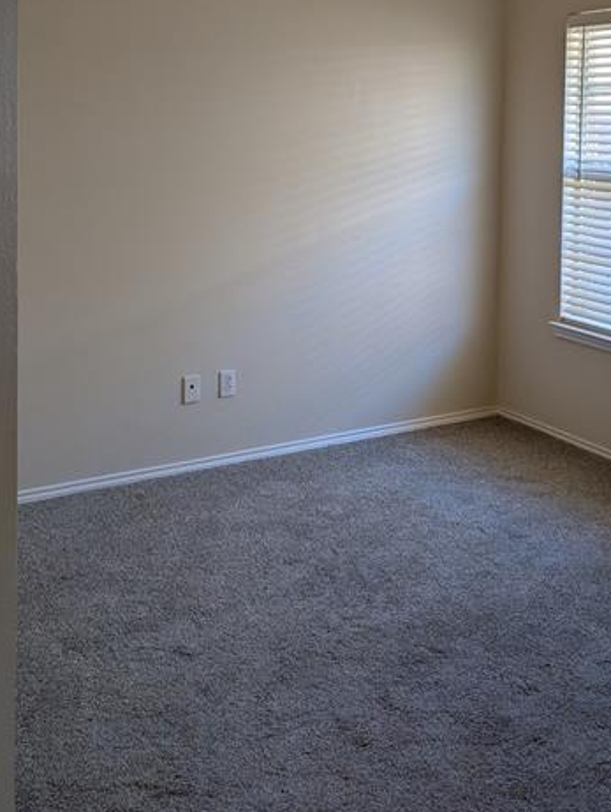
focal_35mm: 40
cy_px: 159
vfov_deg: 44.4
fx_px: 939
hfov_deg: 35.9
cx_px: 357
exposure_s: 1/60
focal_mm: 6.9
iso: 44
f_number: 1.68
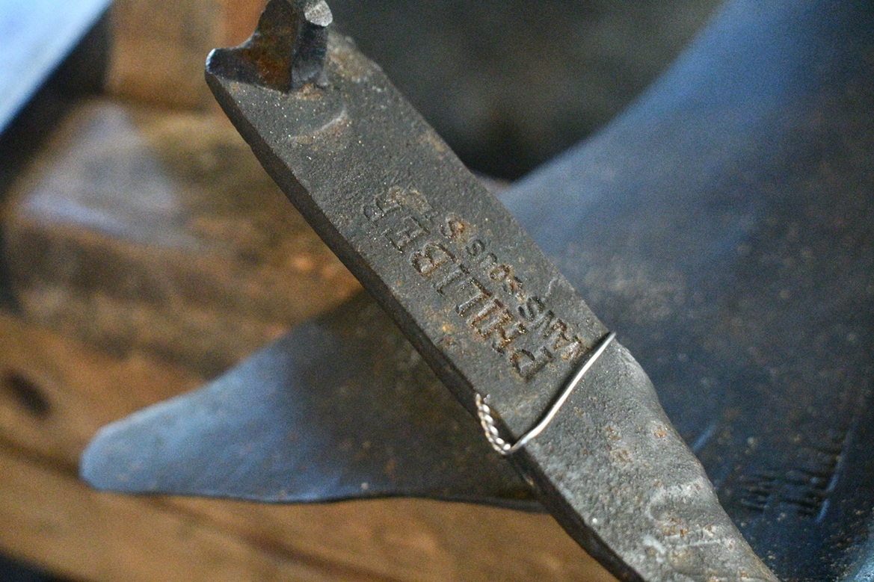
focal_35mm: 63
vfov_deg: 21.6
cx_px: 437
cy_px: 291
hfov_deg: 31.9
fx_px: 1529
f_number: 6.3
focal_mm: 42
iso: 16000
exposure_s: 1/160
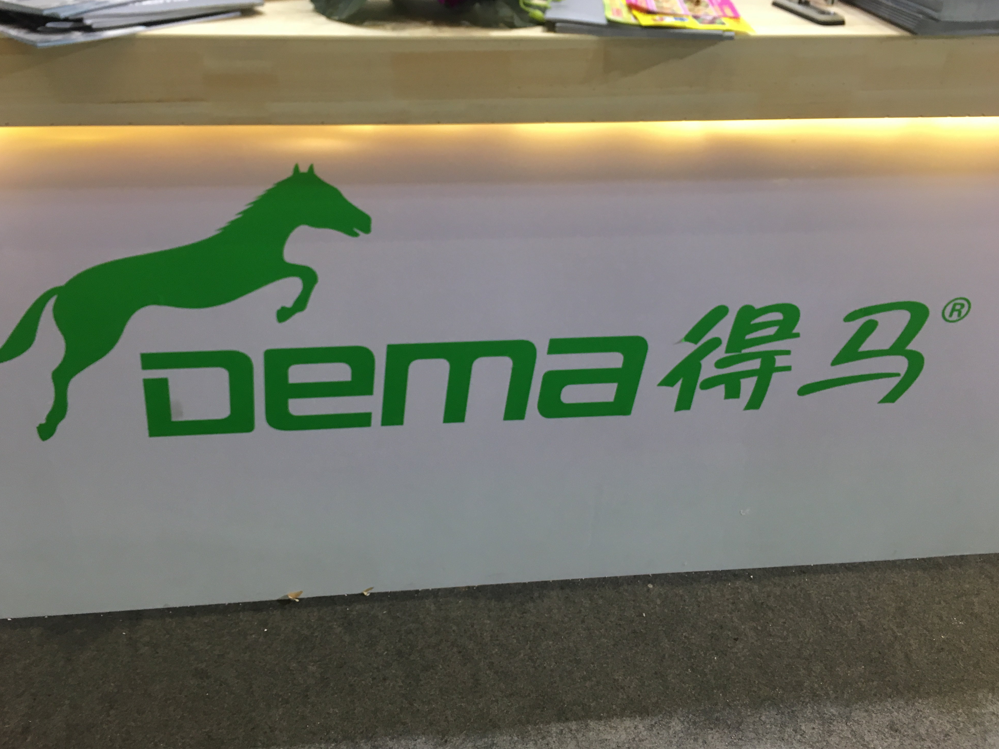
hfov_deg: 60.0
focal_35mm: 30
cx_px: 498
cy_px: 365
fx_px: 866
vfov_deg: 46.8
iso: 50
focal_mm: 4.15
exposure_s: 1/33
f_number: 2.2
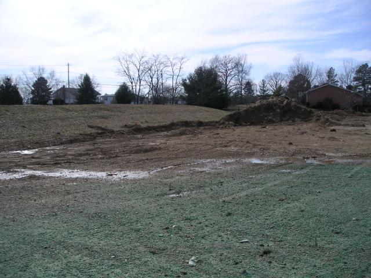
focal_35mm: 38
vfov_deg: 37.7
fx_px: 407
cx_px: 186
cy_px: 139
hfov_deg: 49.0
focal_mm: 6
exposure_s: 1/180
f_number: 6.7
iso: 50
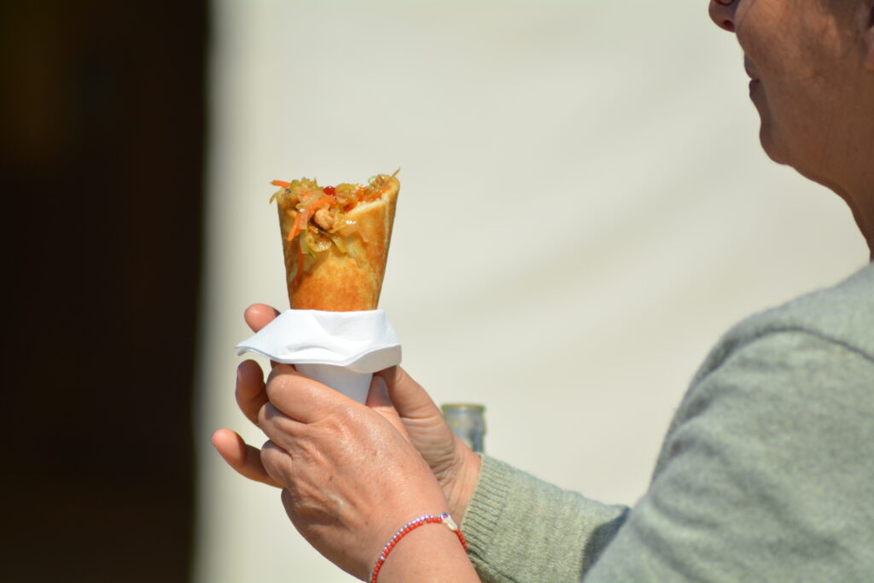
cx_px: 437
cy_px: 292
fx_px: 8012
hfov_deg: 6.2
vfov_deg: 4.2
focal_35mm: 330
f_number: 5.6
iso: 220
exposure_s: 1/2000
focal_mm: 220
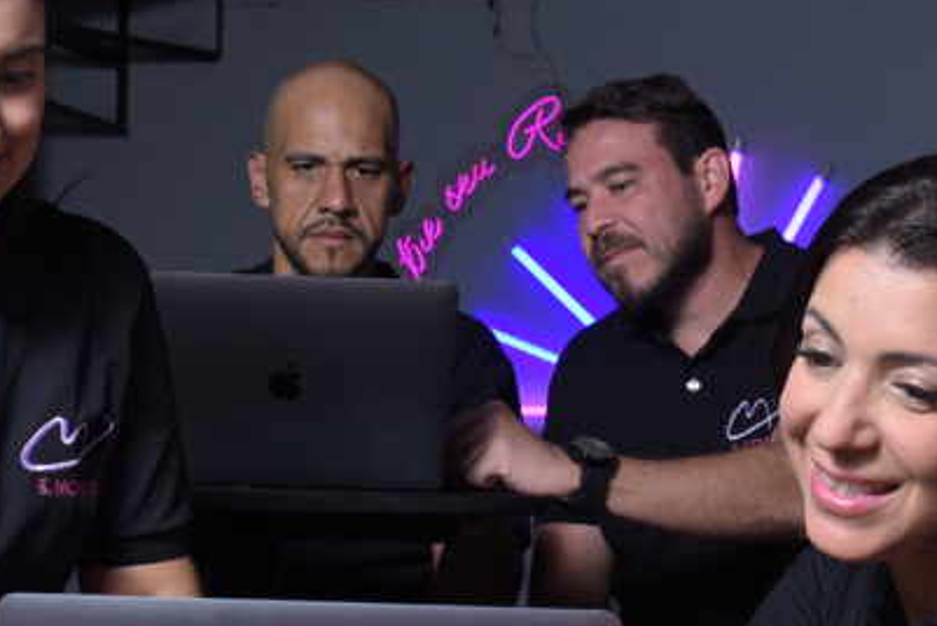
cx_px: 306
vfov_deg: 14.1
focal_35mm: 97
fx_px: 2526
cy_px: 418
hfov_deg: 20.9
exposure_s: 1/160
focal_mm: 38
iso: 400
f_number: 6.3
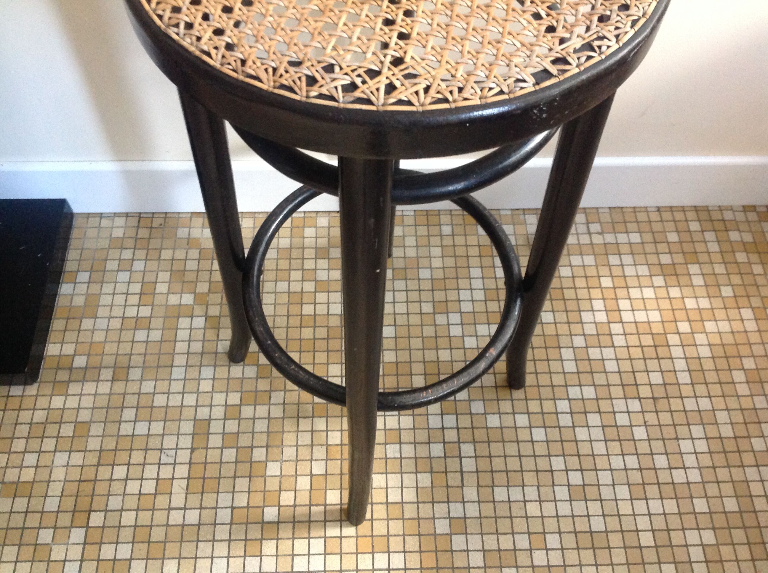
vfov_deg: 40.6
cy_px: 286
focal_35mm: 35
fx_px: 775
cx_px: 384
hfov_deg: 52.7
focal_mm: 4.28
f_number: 2.4
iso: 320
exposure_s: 1/15
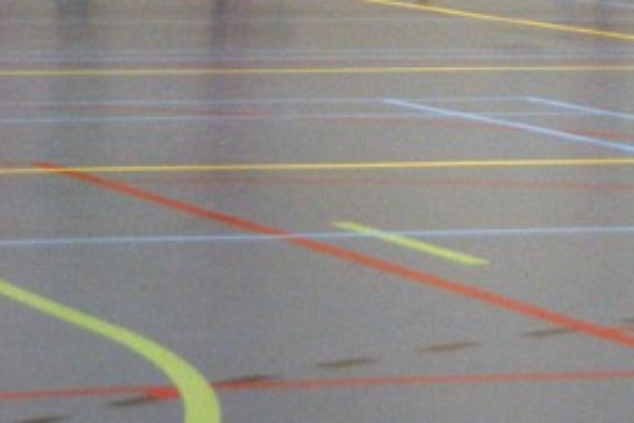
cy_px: -84
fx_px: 5177
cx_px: 670
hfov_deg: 7.0
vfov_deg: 4.7
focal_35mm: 294
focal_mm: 70
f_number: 5.6
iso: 800
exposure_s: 1/100
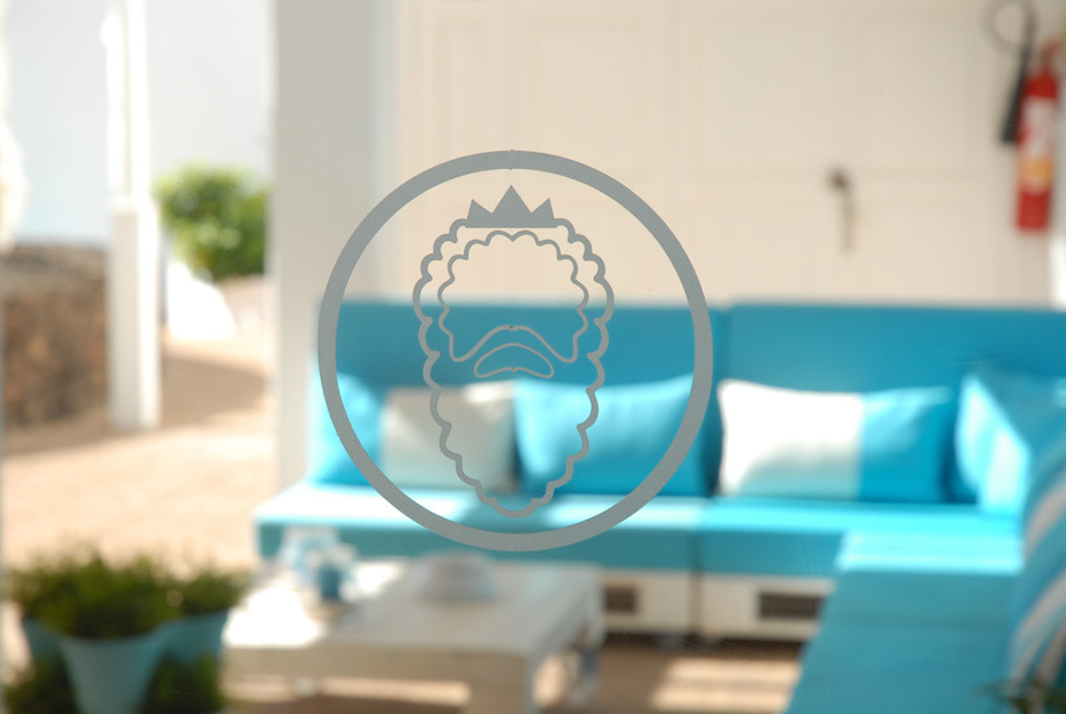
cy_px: 357
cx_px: 533
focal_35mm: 105
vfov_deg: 13.1
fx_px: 3114
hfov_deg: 19.4
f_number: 7.1
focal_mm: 70
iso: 125
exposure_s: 1/100
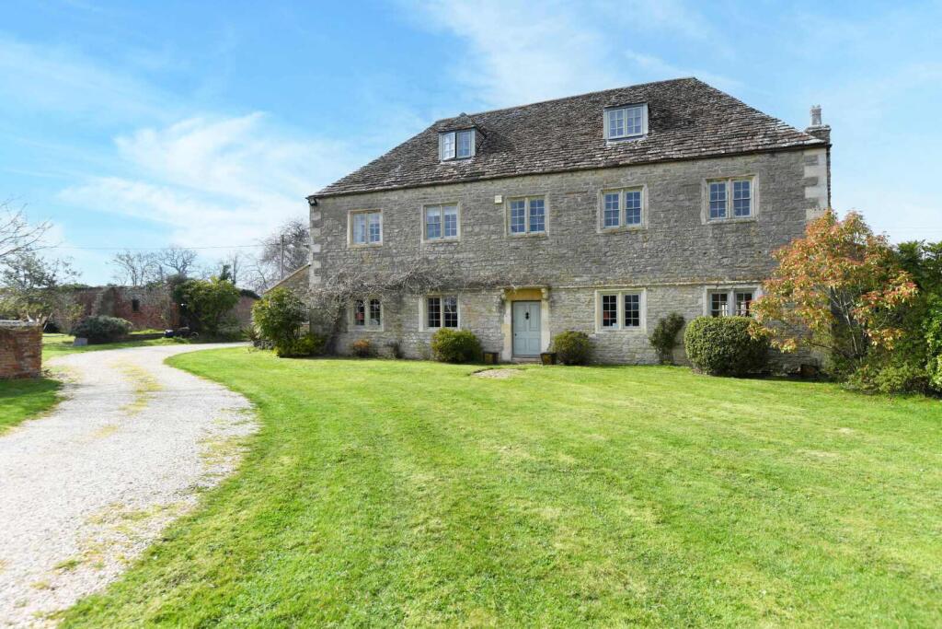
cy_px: 314
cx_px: 471
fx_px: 576
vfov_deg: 57.2
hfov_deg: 78.6
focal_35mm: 22
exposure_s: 1/1600
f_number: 6.3
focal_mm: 22
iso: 400
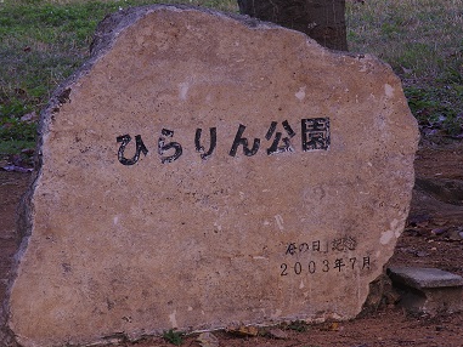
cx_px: 238
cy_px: 178
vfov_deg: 7.9
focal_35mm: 189
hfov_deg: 10.5
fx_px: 2529
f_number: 5.3
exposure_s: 1/100
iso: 100
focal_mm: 32.2
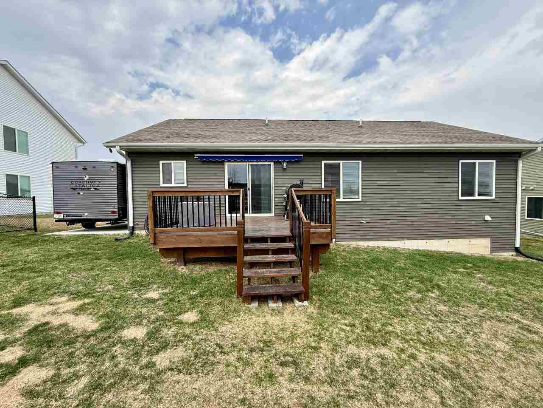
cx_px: 272
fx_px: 220
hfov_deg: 102.1
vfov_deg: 85.7
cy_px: 204
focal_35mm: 14
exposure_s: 1/664
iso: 64
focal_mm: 2.22
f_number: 2.2
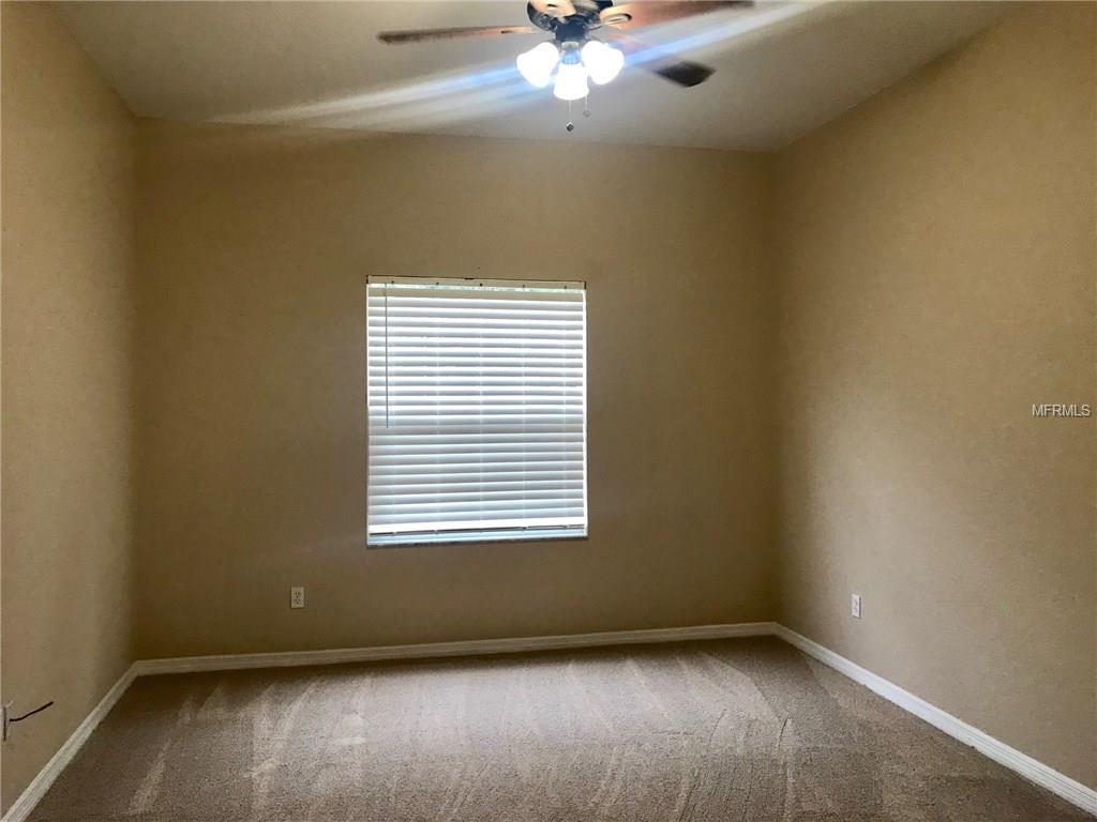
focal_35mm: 28
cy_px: 411
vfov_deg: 49.7
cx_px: 548
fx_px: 887
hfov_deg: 63.4
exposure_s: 1/30
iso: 20
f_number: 1.8
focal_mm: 3.99
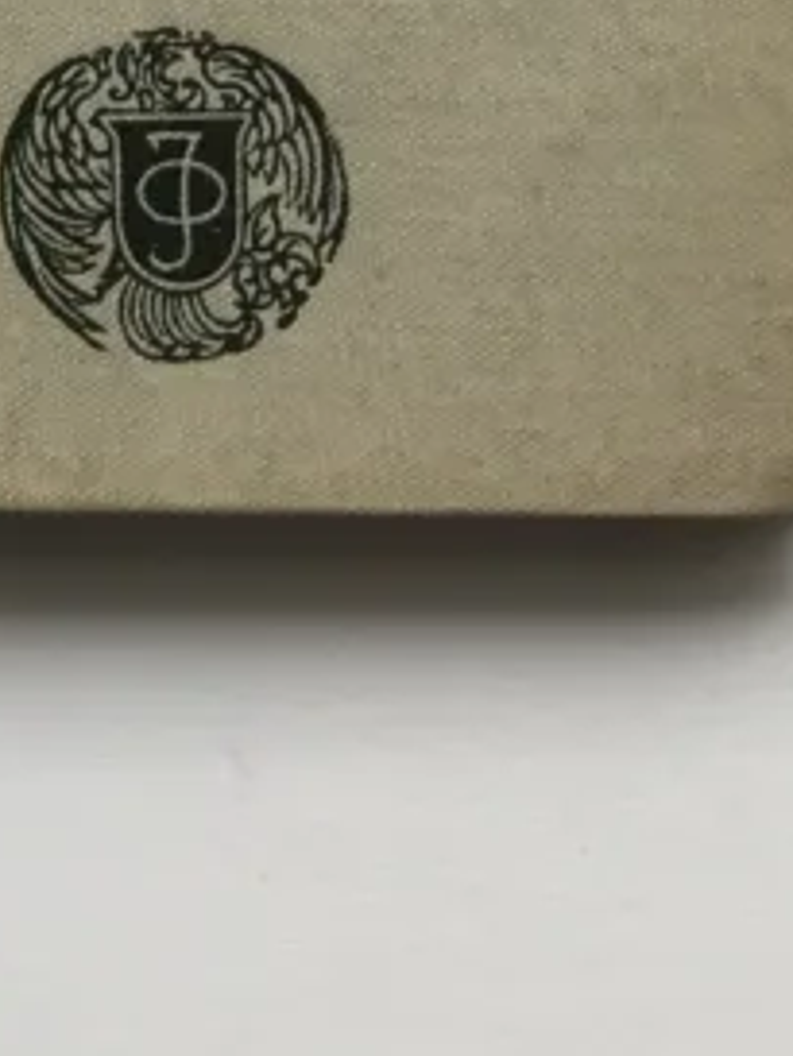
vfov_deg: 17.3
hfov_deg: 14.0
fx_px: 3205
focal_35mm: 105
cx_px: 81
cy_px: -410
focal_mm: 3.99
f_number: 1.8
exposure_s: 1/100
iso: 40
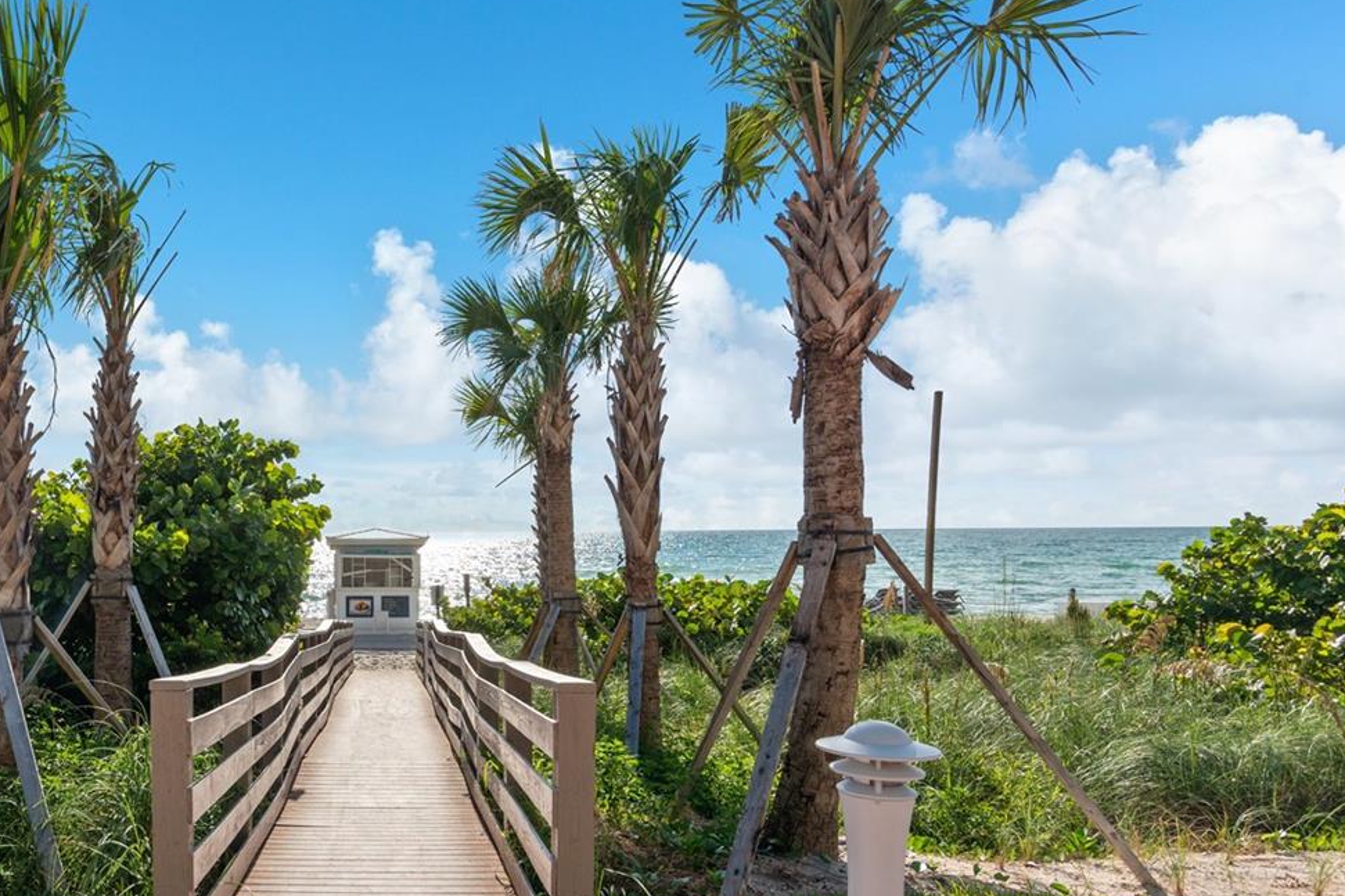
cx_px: 294
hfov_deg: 60.8
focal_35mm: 28
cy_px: 519
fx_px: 1046
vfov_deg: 46.2
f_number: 8
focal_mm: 17
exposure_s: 1/1000
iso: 200
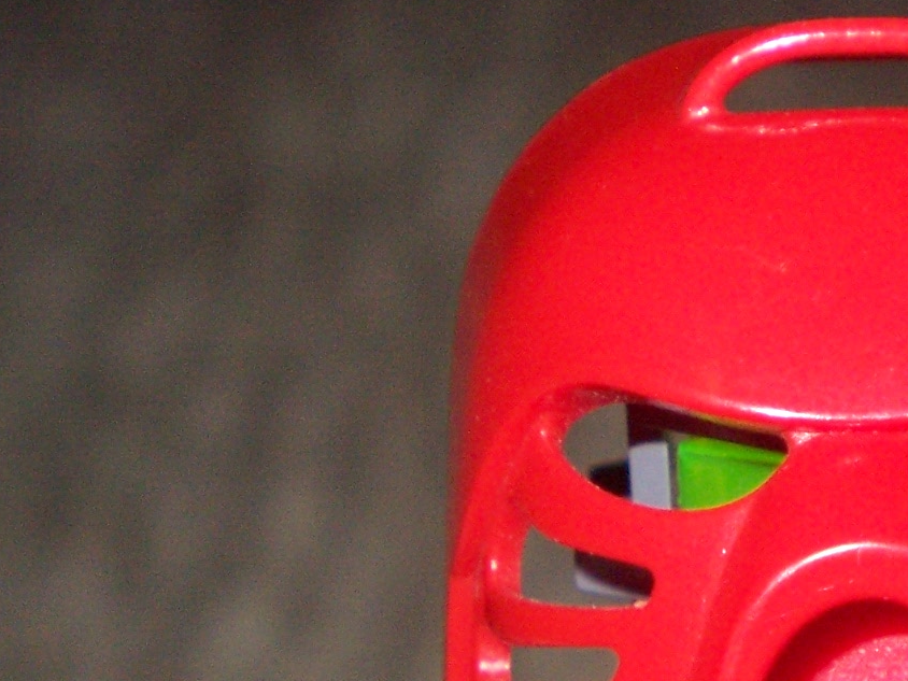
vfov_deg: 6.5
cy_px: 388
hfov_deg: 8.6
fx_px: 5981
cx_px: 946
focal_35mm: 228
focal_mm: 15.4
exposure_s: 1/100
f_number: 4.3
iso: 200
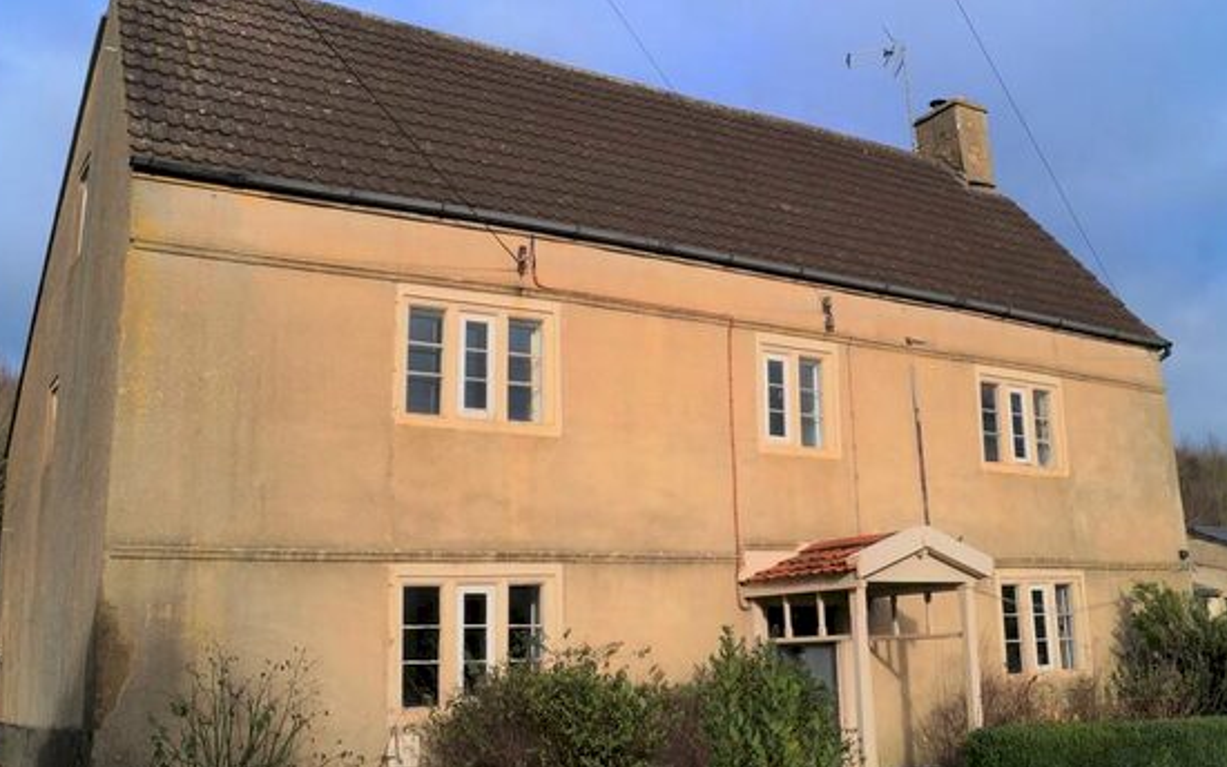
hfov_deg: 55.3
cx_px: 640
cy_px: 338
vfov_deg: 36.3
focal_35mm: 35
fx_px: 1171
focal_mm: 18
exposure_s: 1/100
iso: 100
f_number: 13
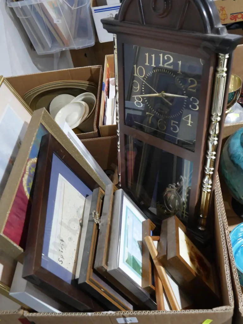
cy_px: 162
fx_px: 337
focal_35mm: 36
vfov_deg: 51.3
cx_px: 122
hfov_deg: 39.7
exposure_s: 1/60
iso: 1600
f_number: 4
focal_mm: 18
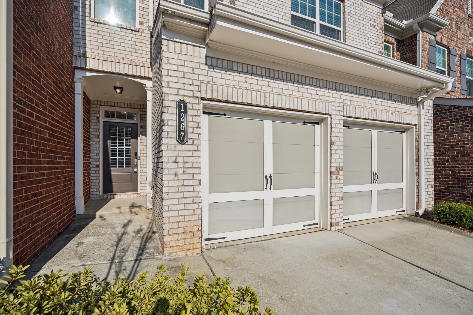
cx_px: 236
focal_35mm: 16
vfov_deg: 73.7
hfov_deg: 96.7
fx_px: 210
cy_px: 158
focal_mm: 16
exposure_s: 1/800
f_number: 5.6
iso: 100
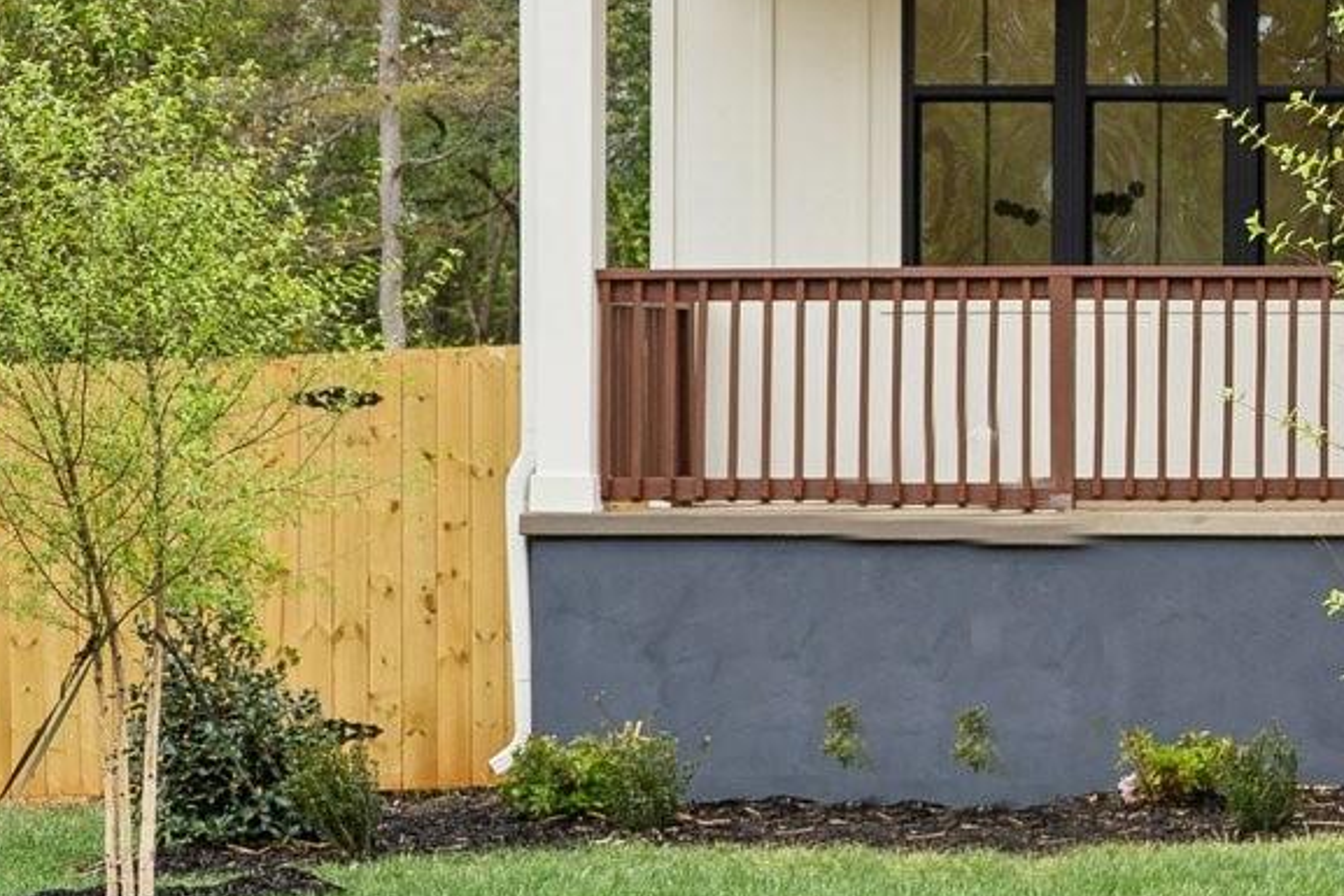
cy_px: -262
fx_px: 5302
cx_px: 2166
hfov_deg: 13.4
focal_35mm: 142
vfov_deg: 9.5
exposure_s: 1/200
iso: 100
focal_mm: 40
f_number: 5
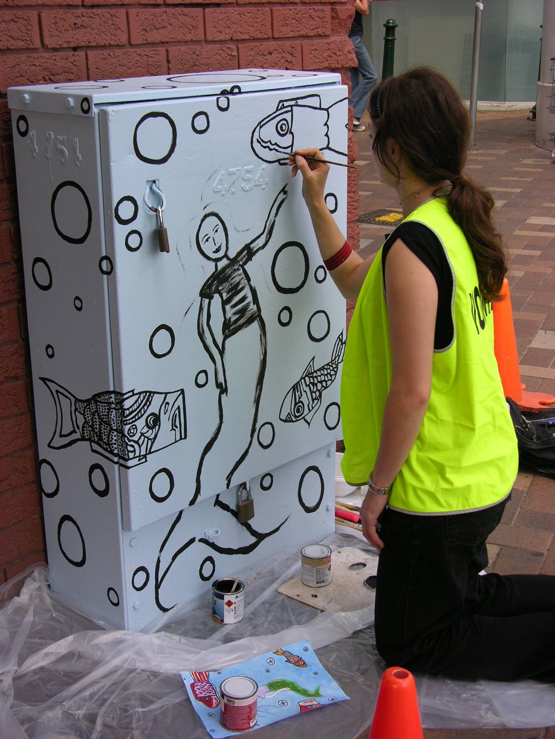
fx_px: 1154
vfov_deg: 35.5
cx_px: 278
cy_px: 370
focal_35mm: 54
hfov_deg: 27.0
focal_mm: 13.7
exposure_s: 1/150
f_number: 3.9
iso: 50
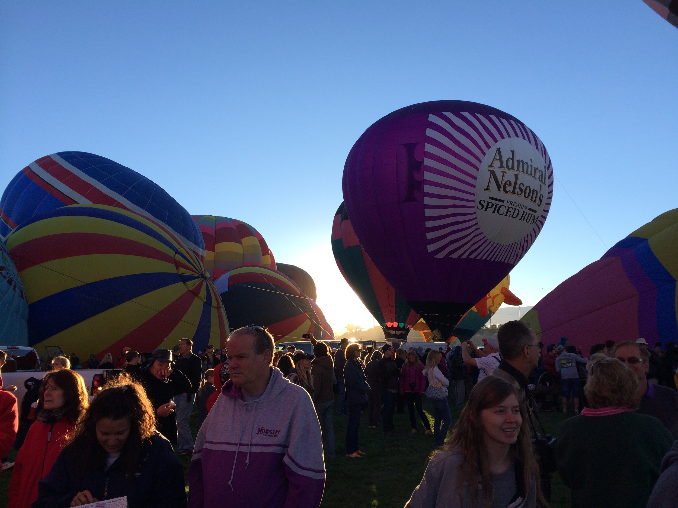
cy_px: 254
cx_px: 339
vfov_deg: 46.8
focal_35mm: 30
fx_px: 588
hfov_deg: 60.0
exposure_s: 1/892
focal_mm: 4.12
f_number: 2.2
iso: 32
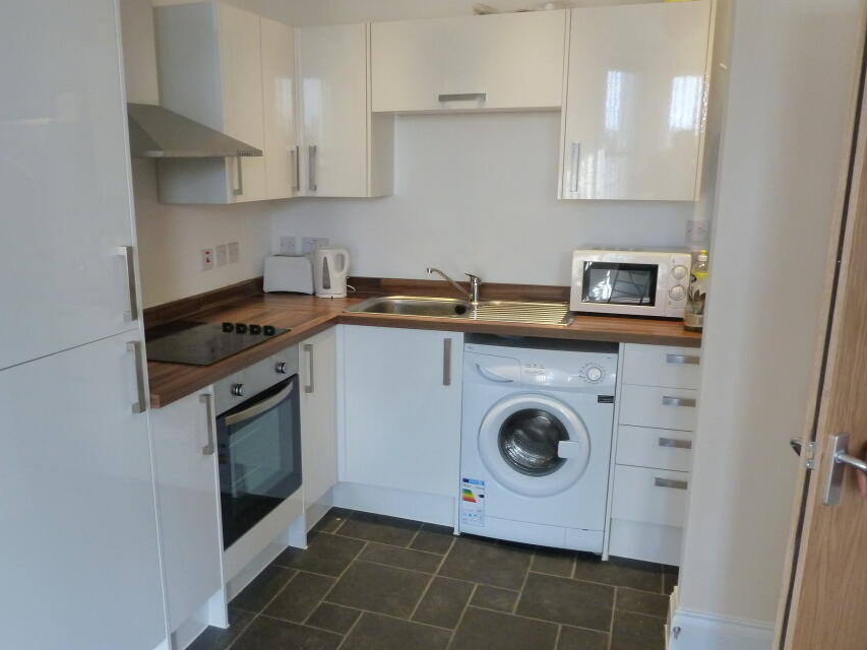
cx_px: 367
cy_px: 375
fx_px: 751
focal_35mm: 30
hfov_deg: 59.7
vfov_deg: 46.7
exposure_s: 1/30
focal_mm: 4.1
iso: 320
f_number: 3.3
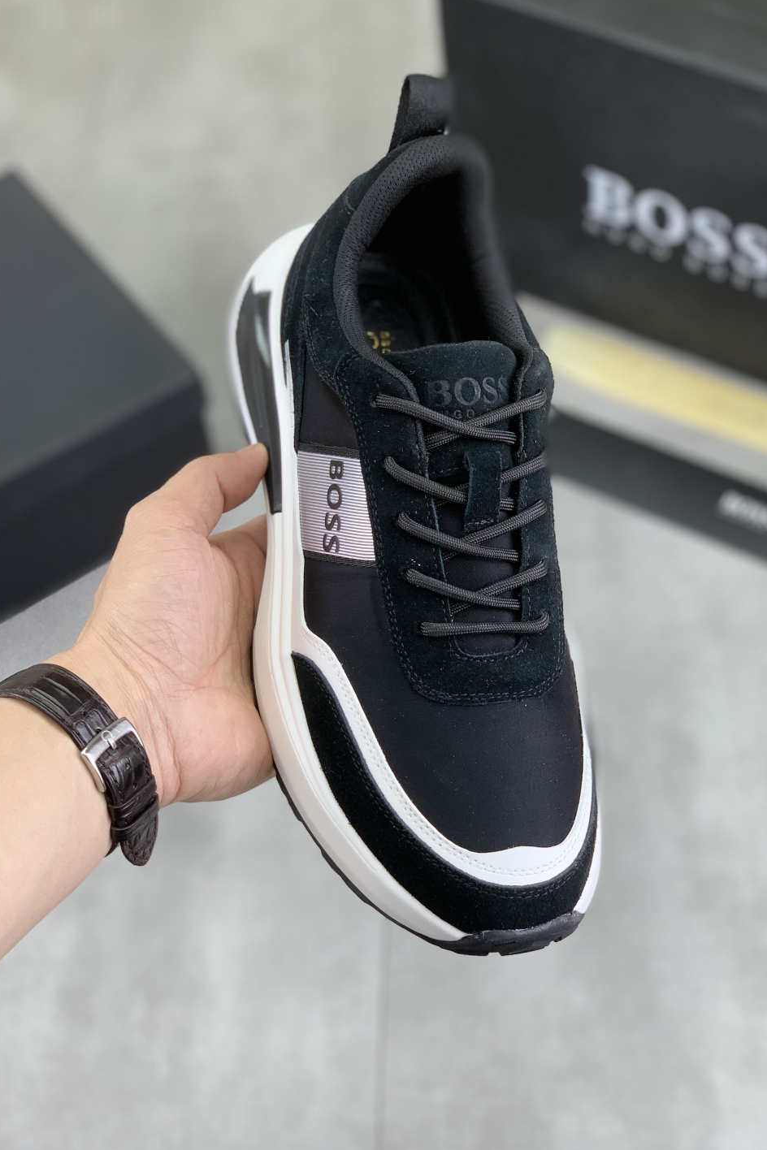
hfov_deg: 24.6
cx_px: 394
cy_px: 569
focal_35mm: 55
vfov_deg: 36.2
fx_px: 1758
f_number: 2.4
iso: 25
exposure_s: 1/100
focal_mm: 6
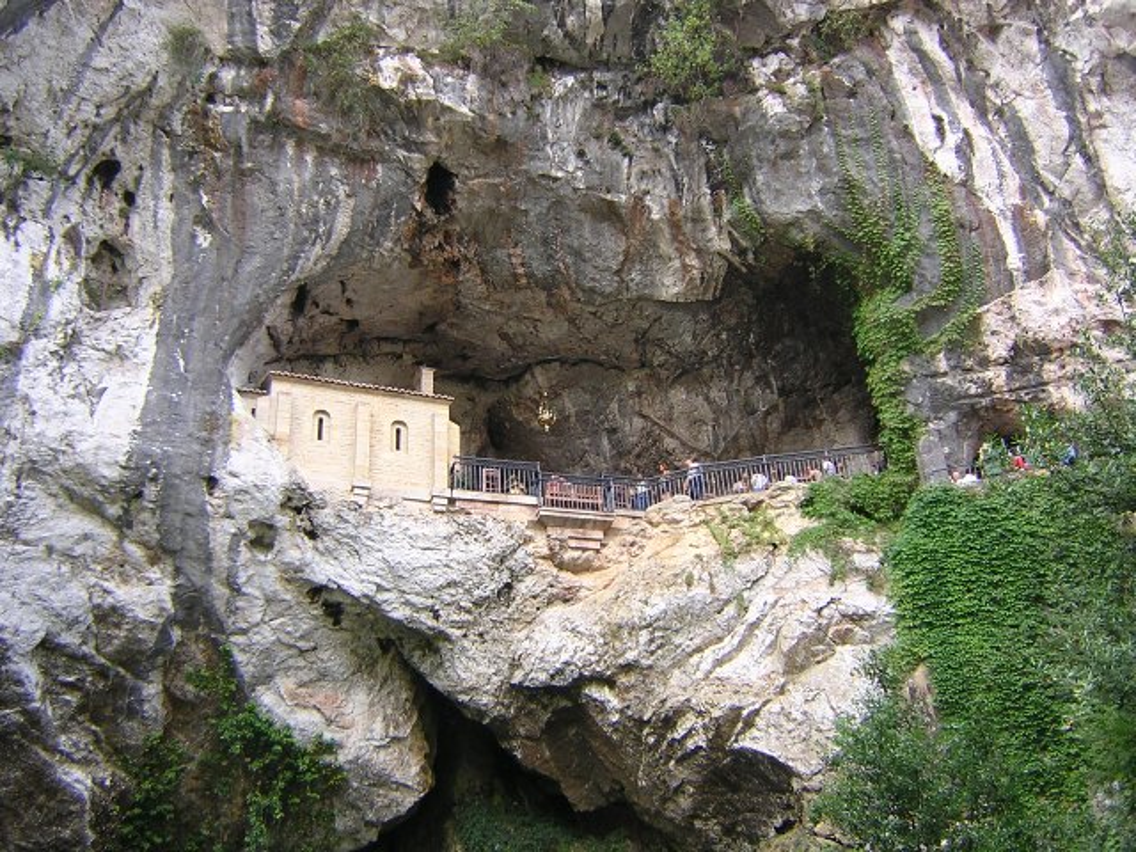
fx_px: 1181
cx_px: 568
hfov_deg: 51.4
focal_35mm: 36
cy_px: 426
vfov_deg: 39.7
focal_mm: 4.7
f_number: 2.6
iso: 100
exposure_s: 1/79.3
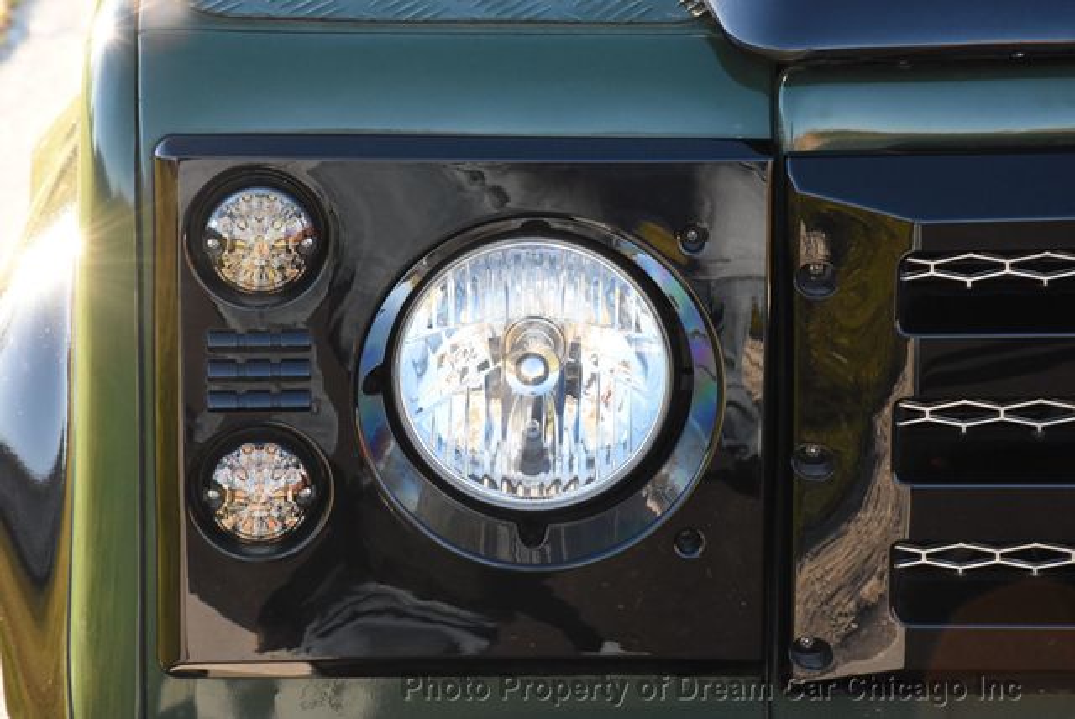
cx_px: 538
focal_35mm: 135
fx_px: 4035
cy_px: 360
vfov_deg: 10.2
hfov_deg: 15.2
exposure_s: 1/250
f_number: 13
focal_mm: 90
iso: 2000
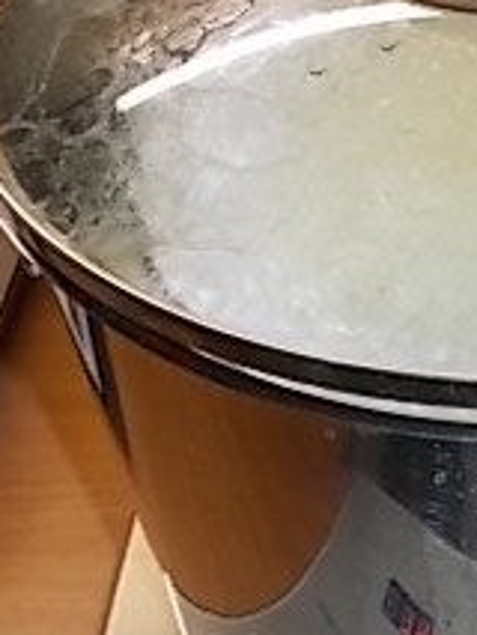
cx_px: 590
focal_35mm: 78
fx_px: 1432
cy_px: 423
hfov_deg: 17.9
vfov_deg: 24.9
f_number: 3.2
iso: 80
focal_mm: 4.6
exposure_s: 1/30
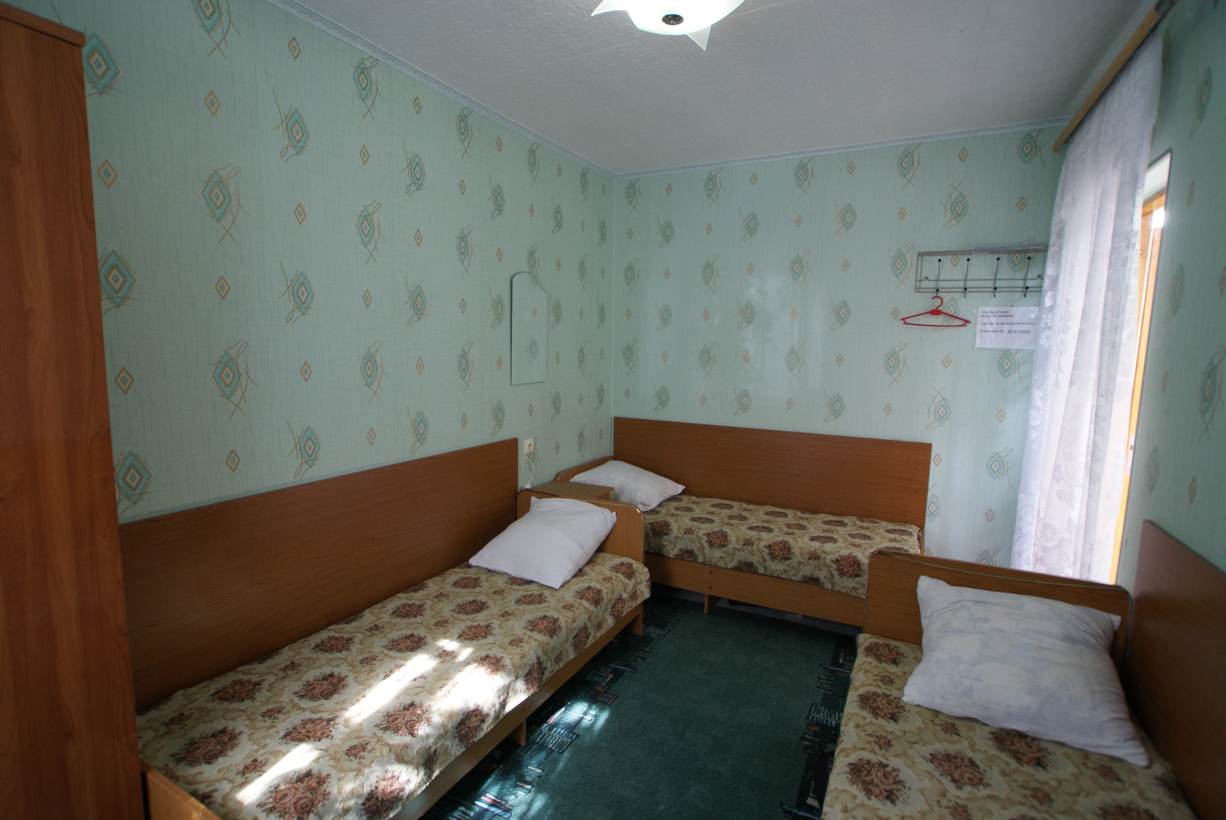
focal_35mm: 16
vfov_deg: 72.2
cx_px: 613
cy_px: 410
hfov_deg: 94.9
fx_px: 563
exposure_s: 1/30
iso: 320
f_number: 4.5
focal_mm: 11
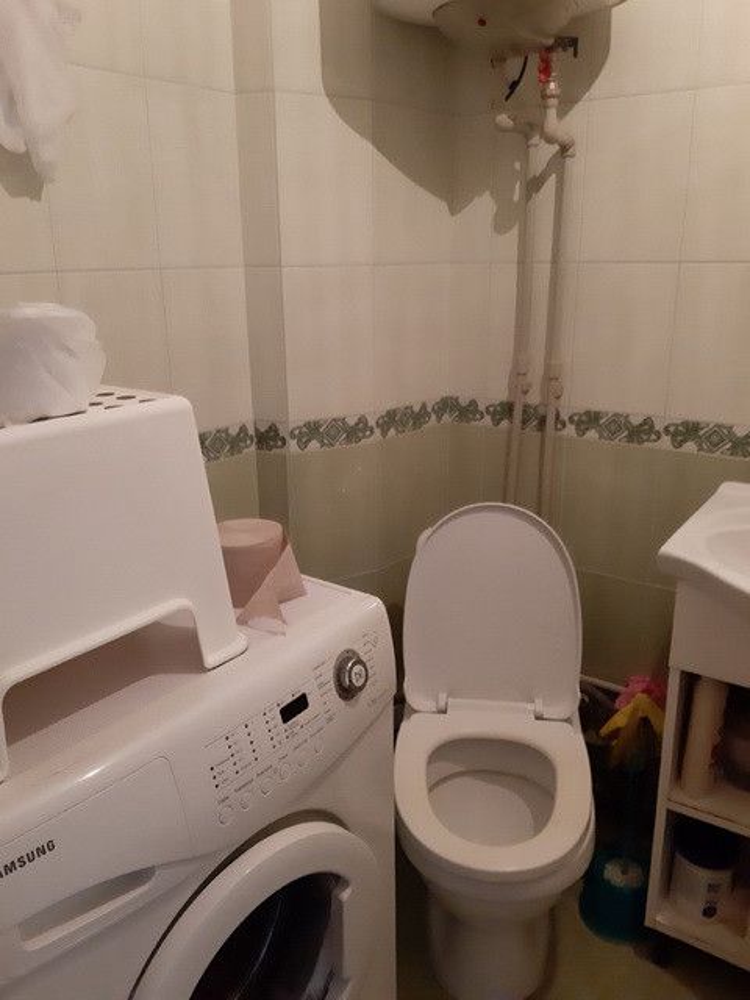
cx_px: 375
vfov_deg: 65.3
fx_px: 780
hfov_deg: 51.4
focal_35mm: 27
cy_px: 500
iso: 640
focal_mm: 3.93
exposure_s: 1/25
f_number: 1.7
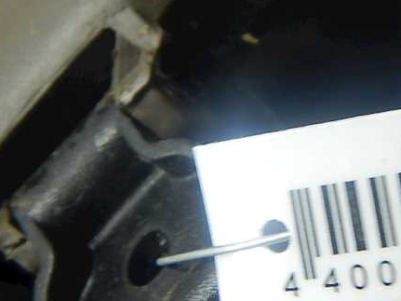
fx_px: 660
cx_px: 360
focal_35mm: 57
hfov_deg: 32.2
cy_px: 120
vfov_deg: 25.6
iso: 200
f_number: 2.8
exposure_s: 1/30
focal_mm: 4.3
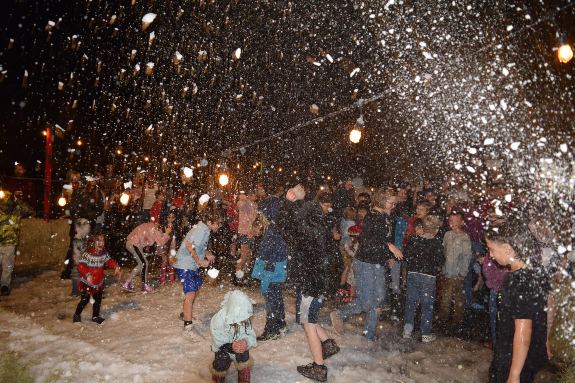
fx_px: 431
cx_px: 288
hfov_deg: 67.4
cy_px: 192
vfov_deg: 47.9
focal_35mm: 27
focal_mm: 18
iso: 900
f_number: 3.5
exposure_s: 1/60
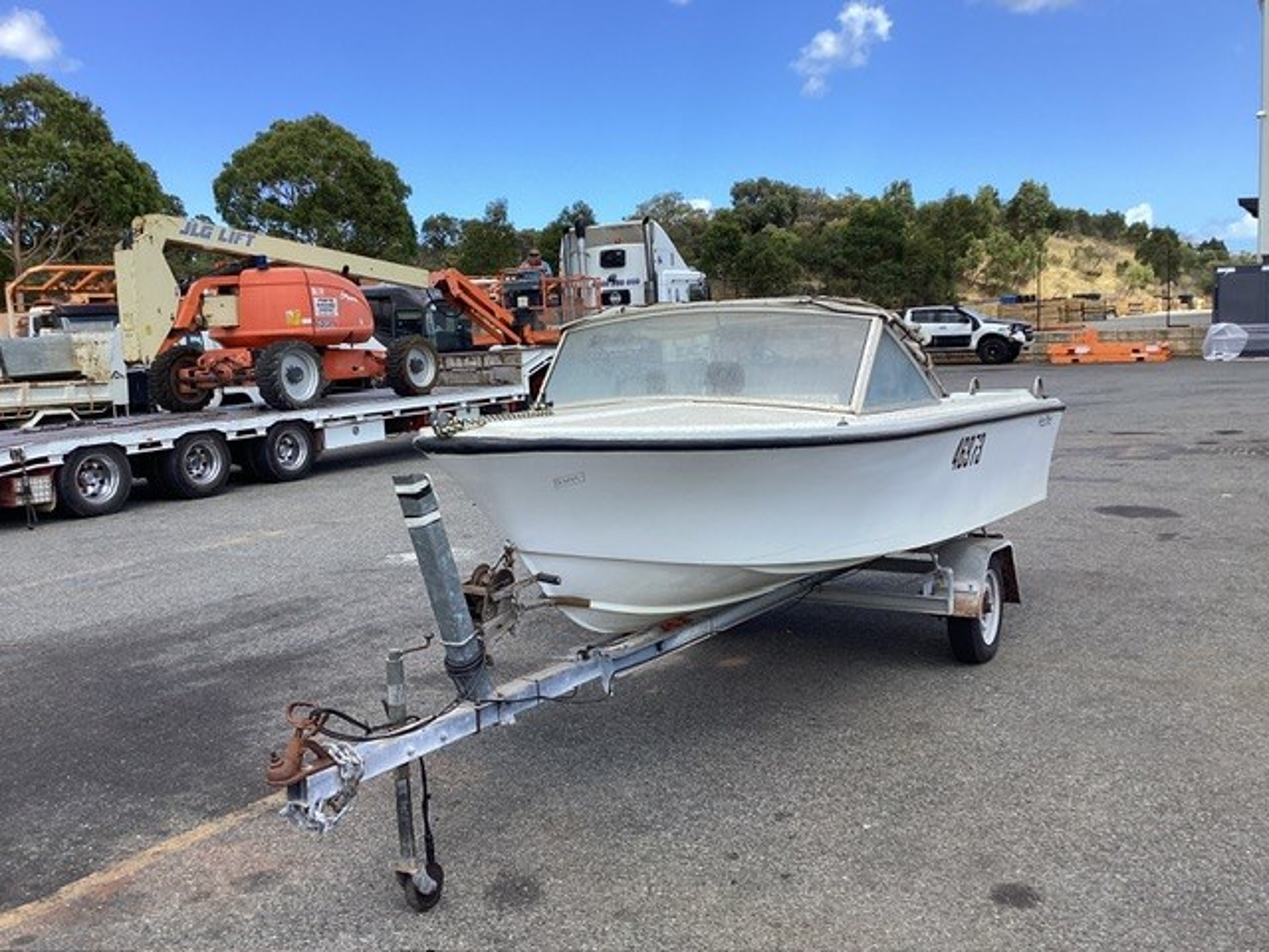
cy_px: 476
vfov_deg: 45.4
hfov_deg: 58.4
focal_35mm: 31
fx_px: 1136
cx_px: 634
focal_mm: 3.3
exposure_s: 1/858
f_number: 2.4
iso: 25
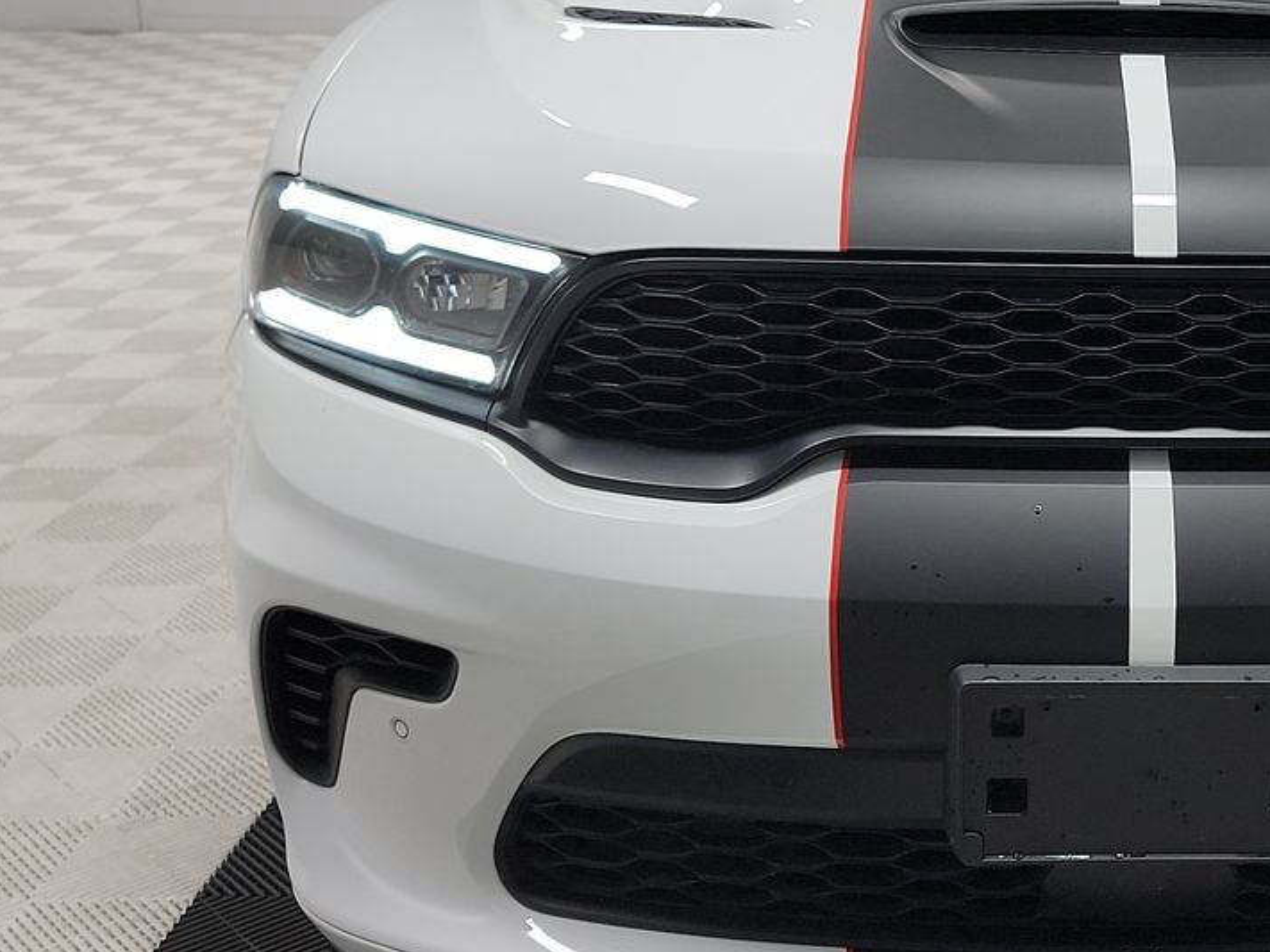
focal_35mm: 54
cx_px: 1134
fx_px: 1981
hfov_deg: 33.7
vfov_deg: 26.9
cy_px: 313
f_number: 1.8
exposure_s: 1/119
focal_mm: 6.7
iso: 78
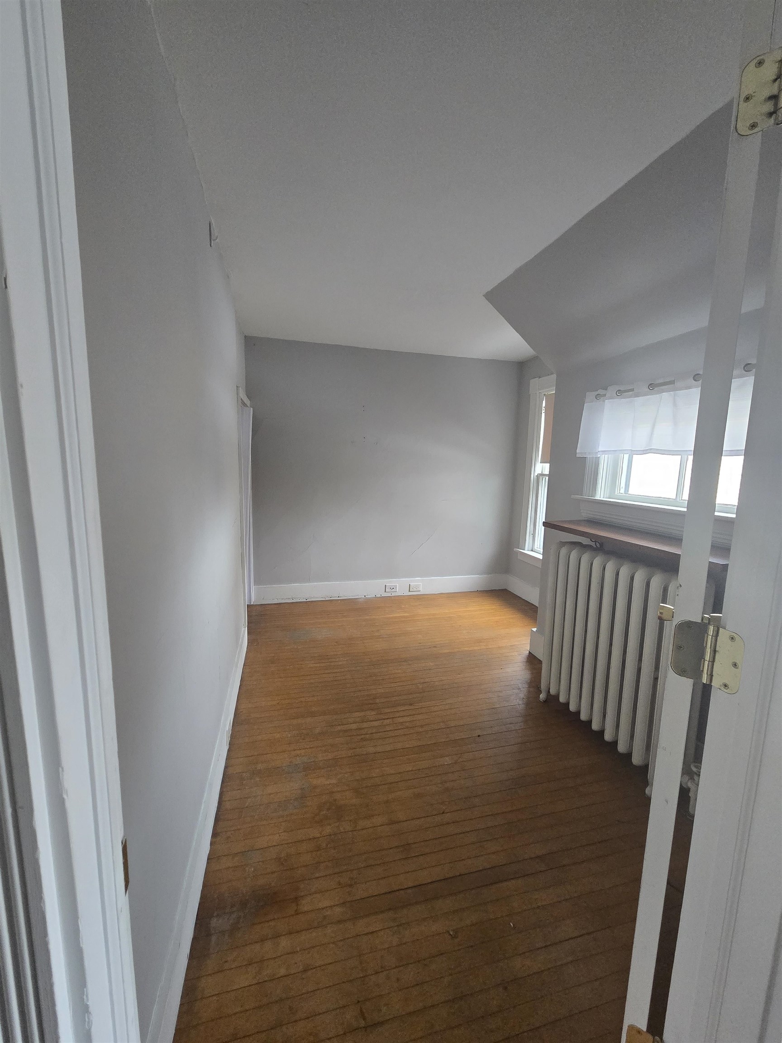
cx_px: 391
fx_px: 392
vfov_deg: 106.2
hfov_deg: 89.9
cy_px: 522
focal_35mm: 13
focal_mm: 2.2
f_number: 2.2
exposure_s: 1/60
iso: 500
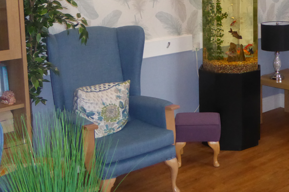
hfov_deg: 31.8
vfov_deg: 21.6
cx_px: 214
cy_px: 39
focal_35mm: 62
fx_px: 498
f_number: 3.7
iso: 800
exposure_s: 1/60
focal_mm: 6.3
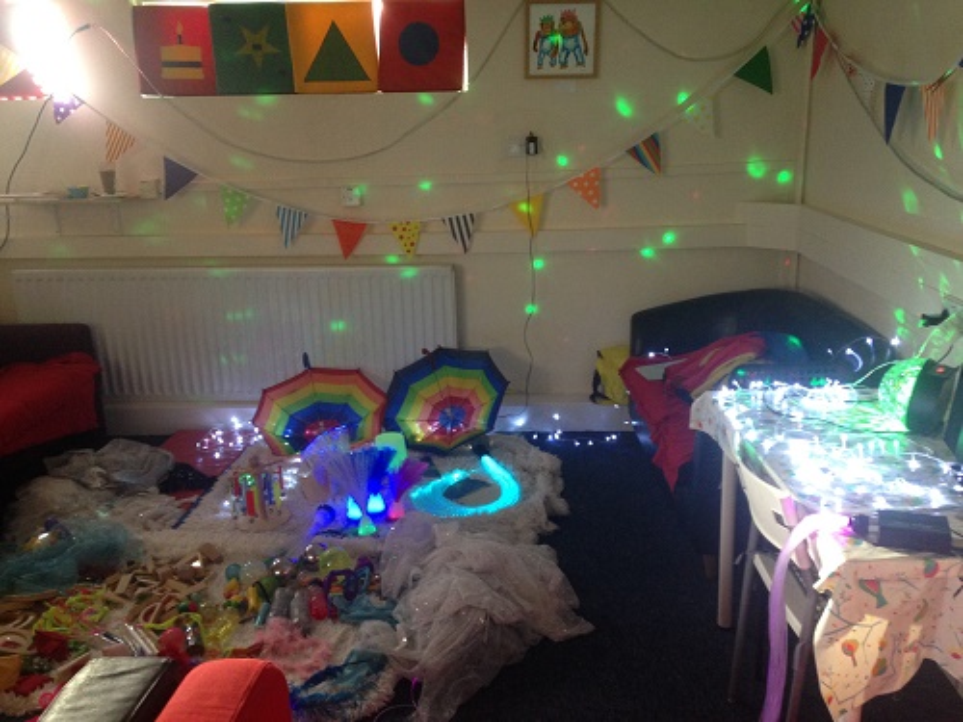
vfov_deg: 42.9
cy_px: 361
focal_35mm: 33
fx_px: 918
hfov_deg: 55.4
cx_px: 482
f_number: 2.4
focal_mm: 4.12
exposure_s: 1/20
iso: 200
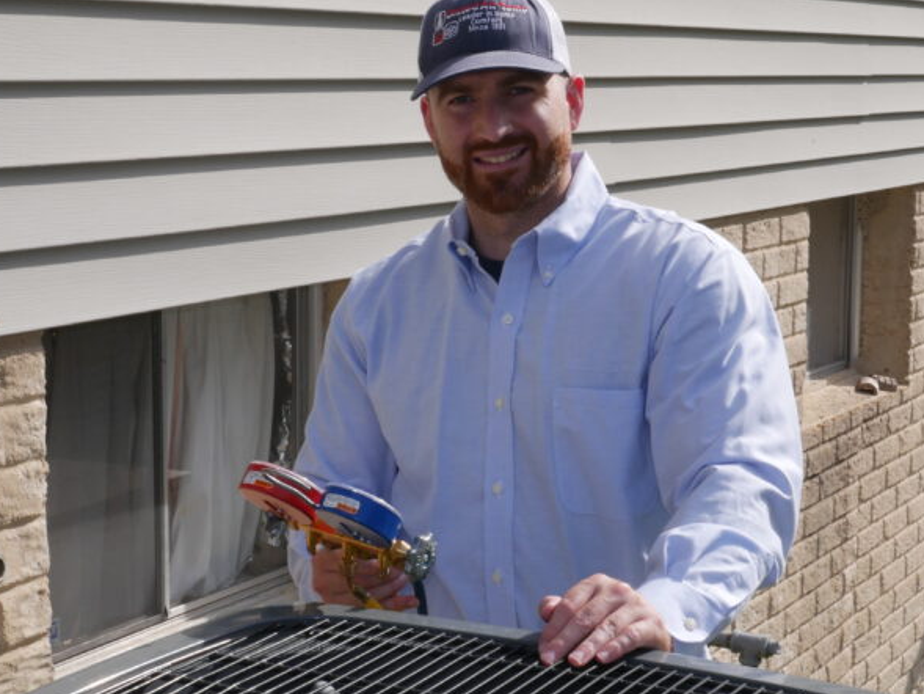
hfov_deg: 24.4
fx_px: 2136
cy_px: 387
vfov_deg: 18.4
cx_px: 505
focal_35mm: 80
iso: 200
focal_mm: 23
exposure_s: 1/160
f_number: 16
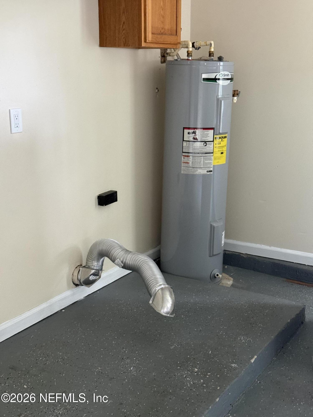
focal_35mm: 48
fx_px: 579
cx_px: 156
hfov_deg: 30.3
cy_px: 208
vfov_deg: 39.7
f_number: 1.78
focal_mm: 6.76
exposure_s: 1/40
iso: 400
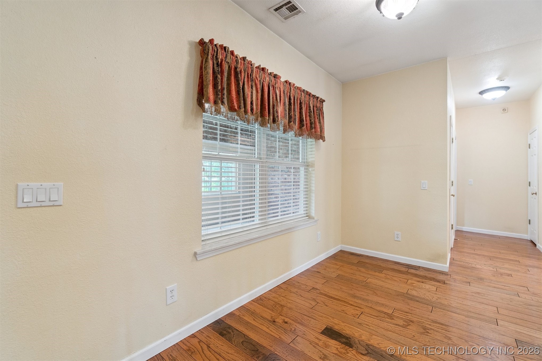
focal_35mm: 15
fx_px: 226
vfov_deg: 77.3
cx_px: 271
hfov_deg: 100.4
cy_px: 180
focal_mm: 10
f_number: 6.3
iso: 200
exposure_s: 1/15
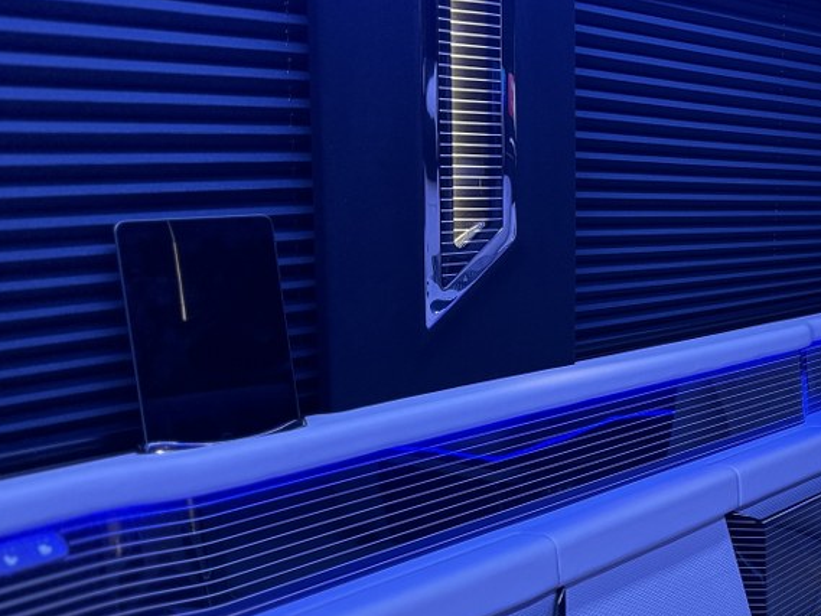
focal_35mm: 54
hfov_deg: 32.8
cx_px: 808
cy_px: 392
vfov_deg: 26.9
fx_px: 1281
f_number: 1.78
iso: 200
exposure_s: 1/100
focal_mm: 6.86
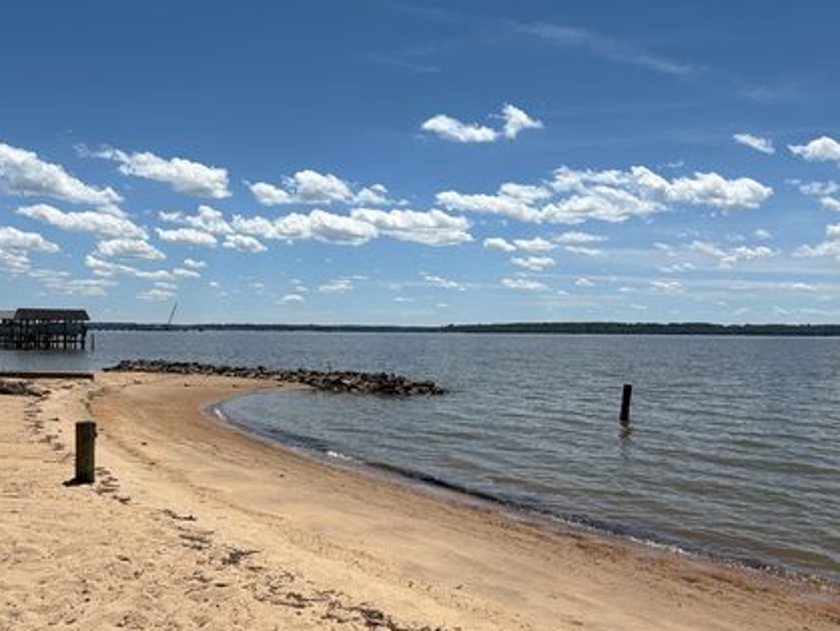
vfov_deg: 45.4
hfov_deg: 58.2
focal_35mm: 31
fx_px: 753
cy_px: 346
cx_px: 381
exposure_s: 1/7813
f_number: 1.6
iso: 50
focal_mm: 5.96
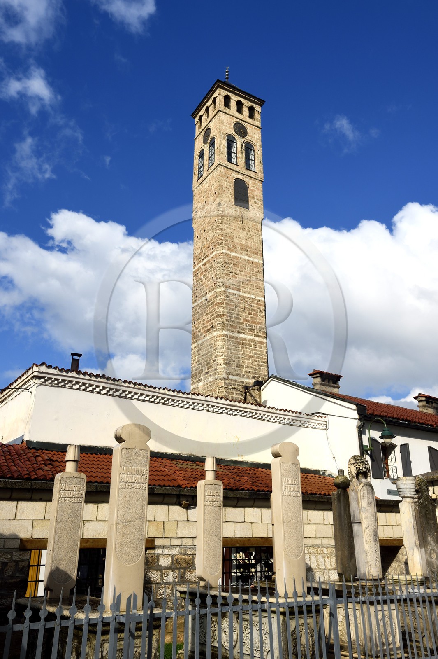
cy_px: 330
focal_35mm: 32
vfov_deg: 58.7
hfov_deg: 41.1
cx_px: 219
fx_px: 585
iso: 200
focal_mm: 32
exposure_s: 1/200
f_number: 18
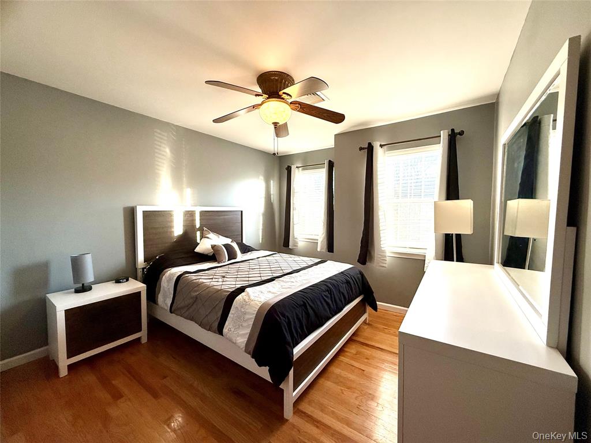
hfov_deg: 102.1
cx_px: 296
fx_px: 239
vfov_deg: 85.7
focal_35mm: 14
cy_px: 222
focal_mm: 2.22
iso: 125
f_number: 2.2
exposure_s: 1/120
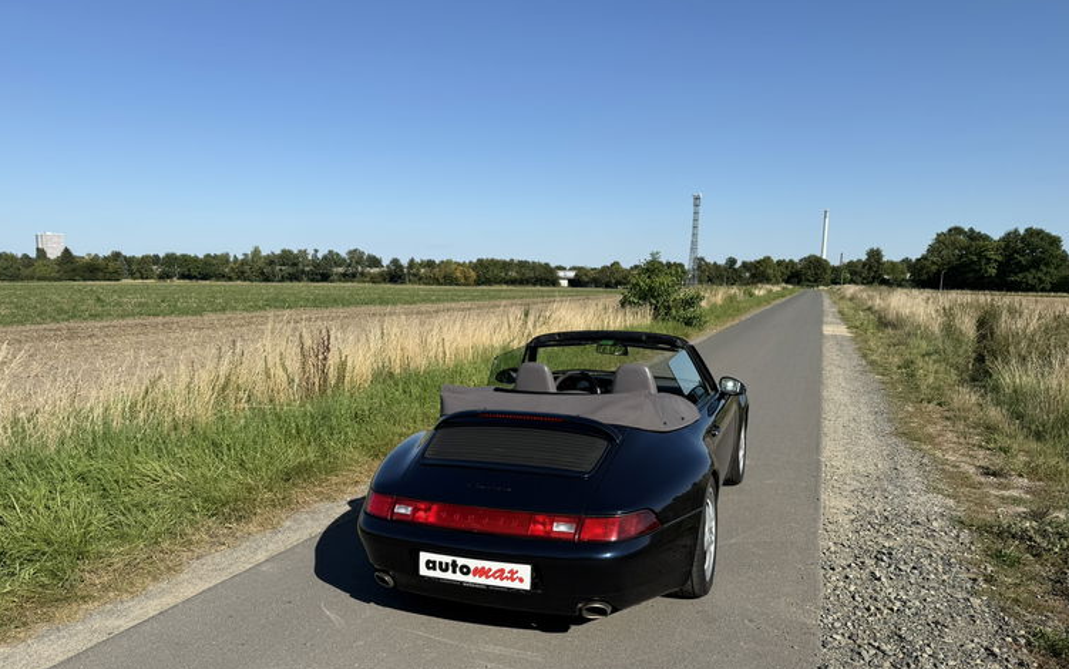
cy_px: 401
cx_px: 534
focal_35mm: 26
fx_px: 758
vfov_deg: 47.4
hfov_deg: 70.4
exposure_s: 1/5319
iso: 80
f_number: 1.78
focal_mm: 6.76
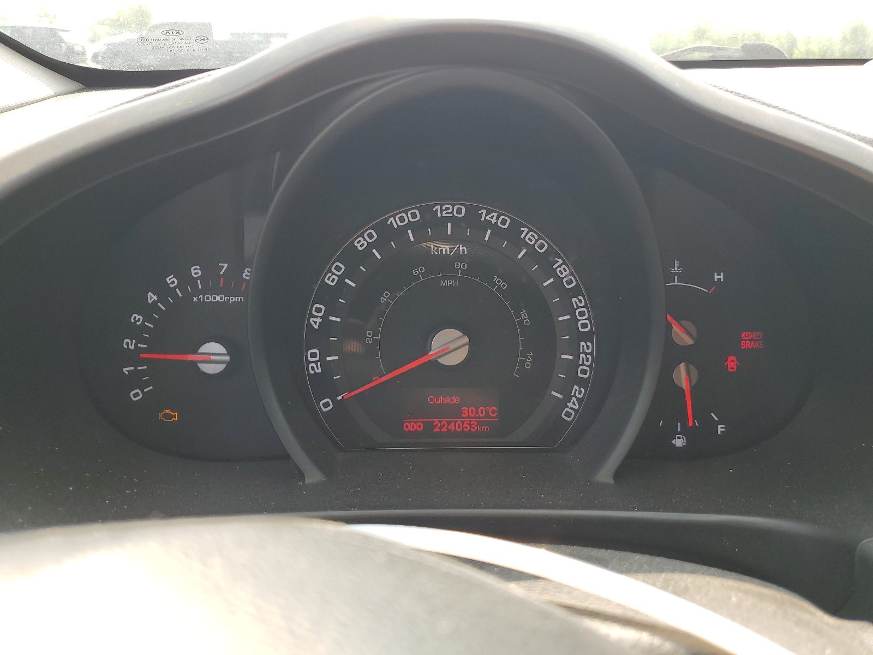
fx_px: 656
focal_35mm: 26
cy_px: 328
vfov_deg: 53.1
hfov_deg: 67.3
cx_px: 436
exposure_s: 1/333
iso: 50
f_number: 1.5
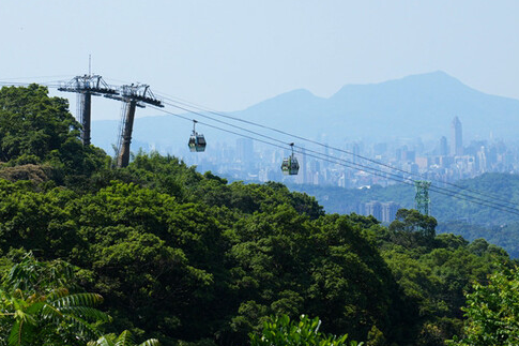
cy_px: 148
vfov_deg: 7.5
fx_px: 2652
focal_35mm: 184
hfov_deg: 11.2
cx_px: 208
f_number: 8
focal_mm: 105
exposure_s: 1/800
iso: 320
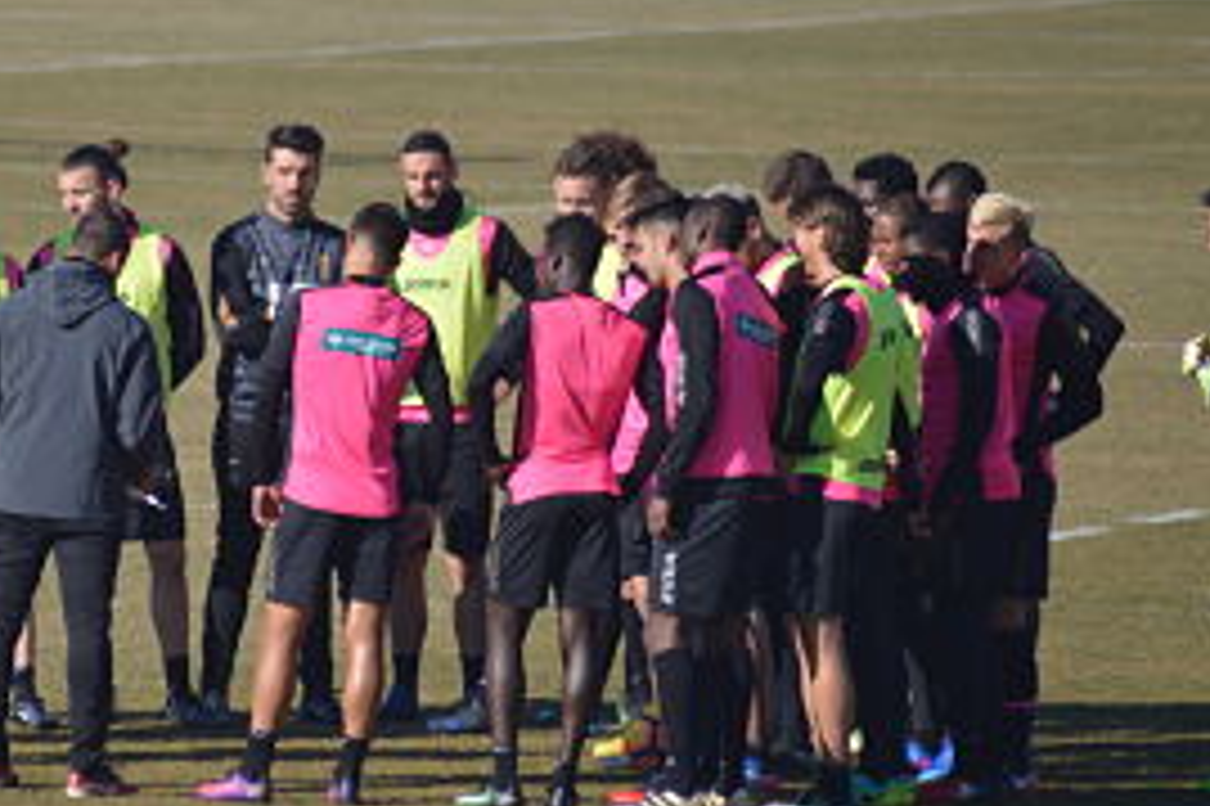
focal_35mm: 669
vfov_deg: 2.1
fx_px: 22471
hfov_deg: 3.1
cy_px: 383
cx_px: 319
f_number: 5.6
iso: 400
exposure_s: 1/1600
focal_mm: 300
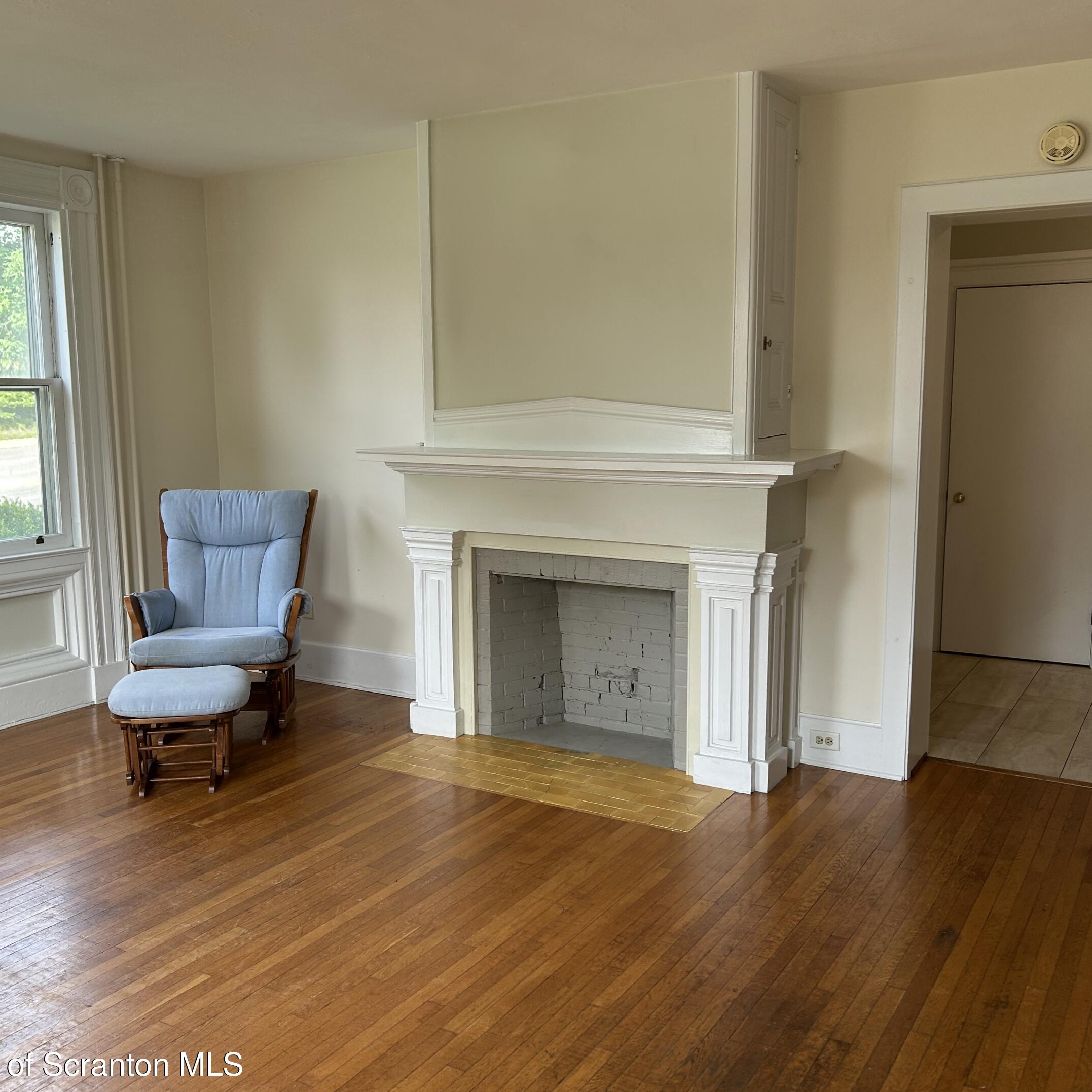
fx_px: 1142
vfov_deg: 51.1
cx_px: 530
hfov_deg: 51.1
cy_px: 547
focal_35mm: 32
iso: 50
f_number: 1.5
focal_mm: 5.7
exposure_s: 1/121
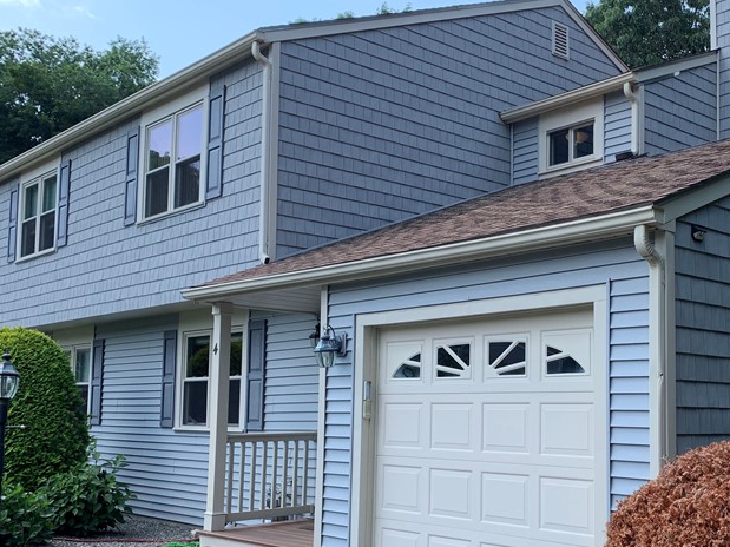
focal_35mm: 43
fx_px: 907
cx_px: 521
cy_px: 340
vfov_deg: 33.4
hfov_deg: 42.9
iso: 25
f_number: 1.8
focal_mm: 4.25
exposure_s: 1/534
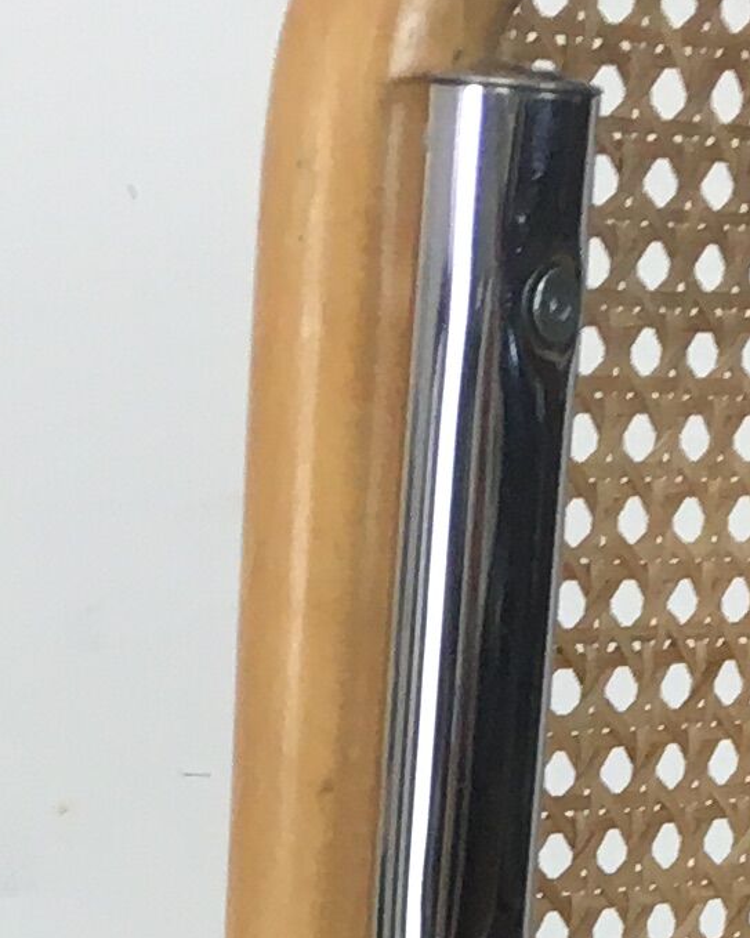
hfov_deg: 9.2
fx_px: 4662
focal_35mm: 168
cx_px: 409
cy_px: 1826
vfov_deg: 10.6
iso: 32
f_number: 2.2
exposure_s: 1/33
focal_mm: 4.15
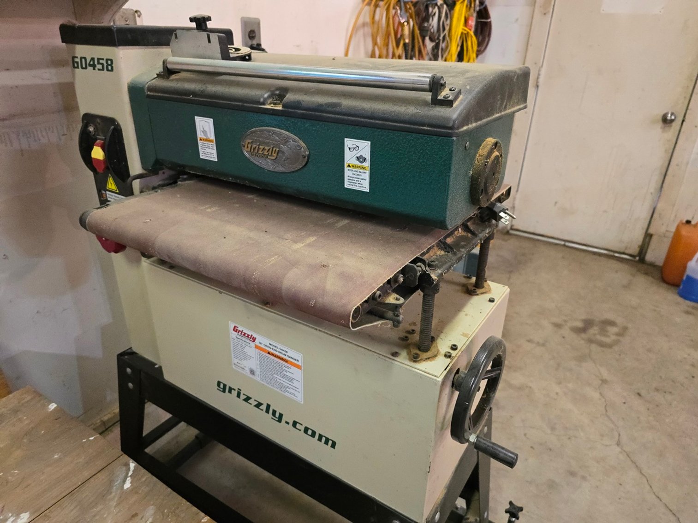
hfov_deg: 73.9
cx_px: 349
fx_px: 464
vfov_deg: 58.9
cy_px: 262
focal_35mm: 23
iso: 800
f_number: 1.7
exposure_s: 1/60
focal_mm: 6.3
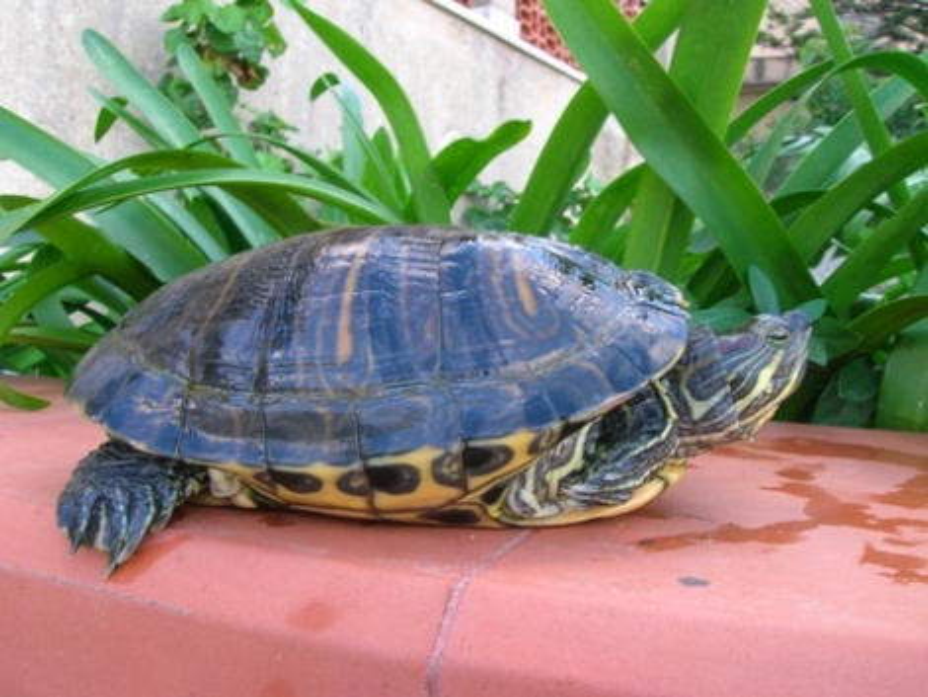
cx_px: 464
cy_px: 348
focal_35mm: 34
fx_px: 912
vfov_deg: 41.8
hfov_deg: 53.9
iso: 50
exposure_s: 1/21
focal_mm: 5.7
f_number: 4.9
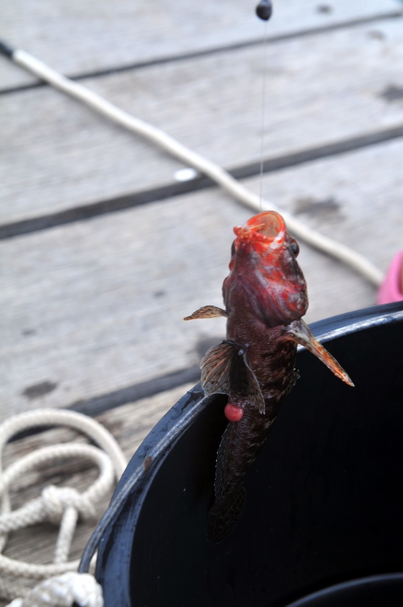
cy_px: 304
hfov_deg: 18.1
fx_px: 1262
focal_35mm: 75
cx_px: 202
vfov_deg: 27.0
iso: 250
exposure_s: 1/160
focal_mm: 50
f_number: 6.3
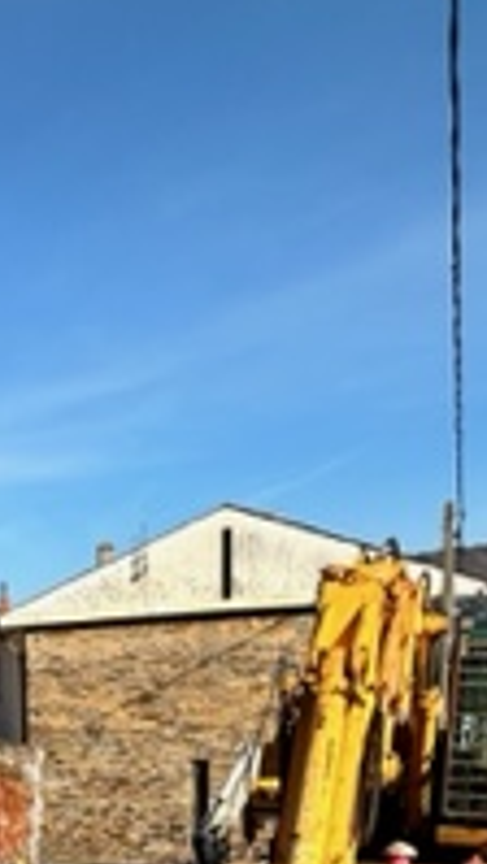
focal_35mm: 49
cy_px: 847
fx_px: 1124
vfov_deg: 37.9
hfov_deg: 21.0
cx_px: -226
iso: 50
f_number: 2.2
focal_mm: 2.22
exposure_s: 1/2092
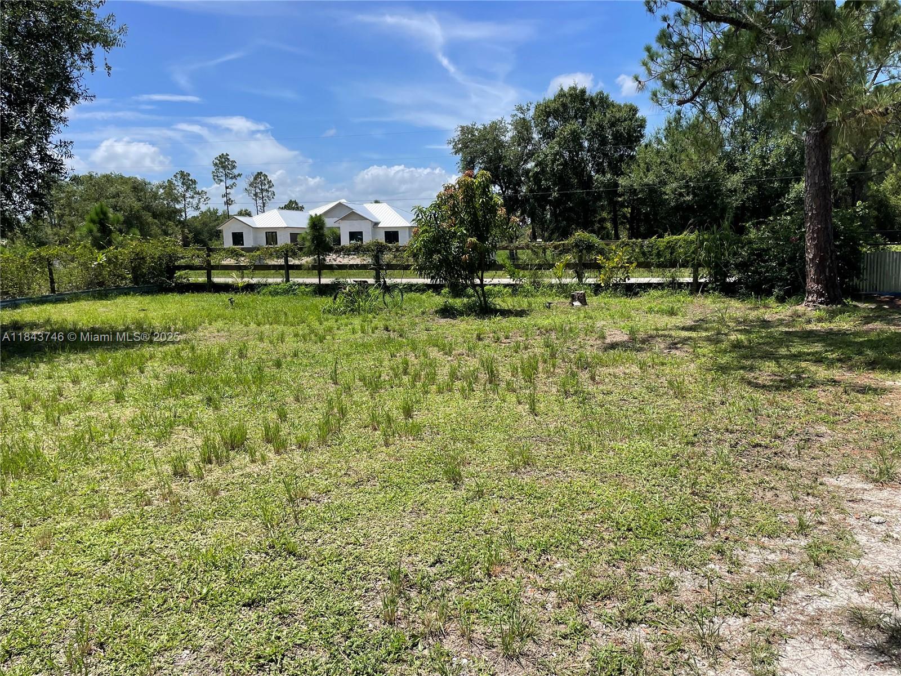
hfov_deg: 67.3
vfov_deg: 53.1
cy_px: 338
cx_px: 450
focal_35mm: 26
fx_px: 677
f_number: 1.6
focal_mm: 4.2
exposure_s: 1/3125
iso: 32
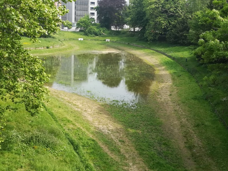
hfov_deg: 42.8
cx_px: 93
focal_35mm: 44
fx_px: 290
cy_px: 70
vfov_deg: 32.8
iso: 50
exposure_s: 1/398
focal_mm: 3.83
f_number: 2.2
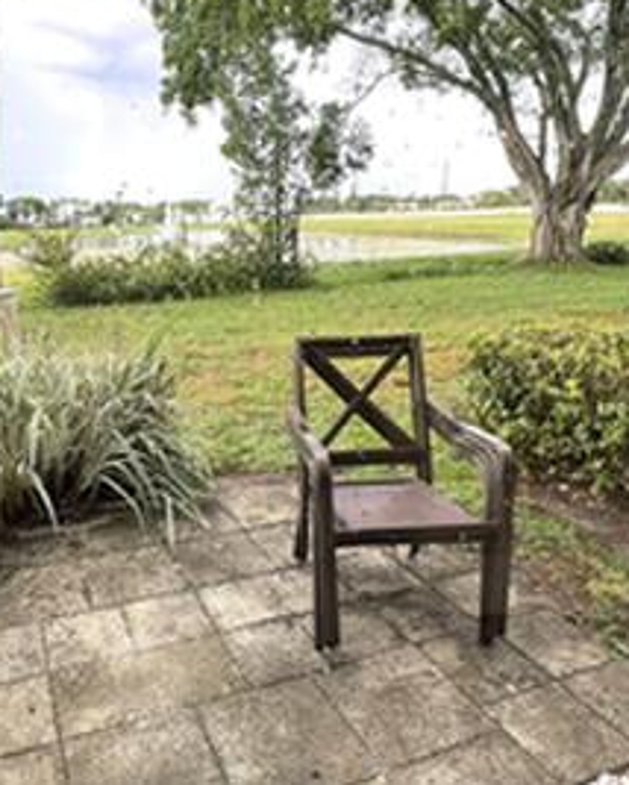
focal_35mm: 19
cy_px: 350
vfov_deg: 82.9
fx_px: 442
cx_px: 197
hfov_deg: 68.4
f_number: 1.8
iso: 32
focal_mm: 1.57
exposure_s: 1/99
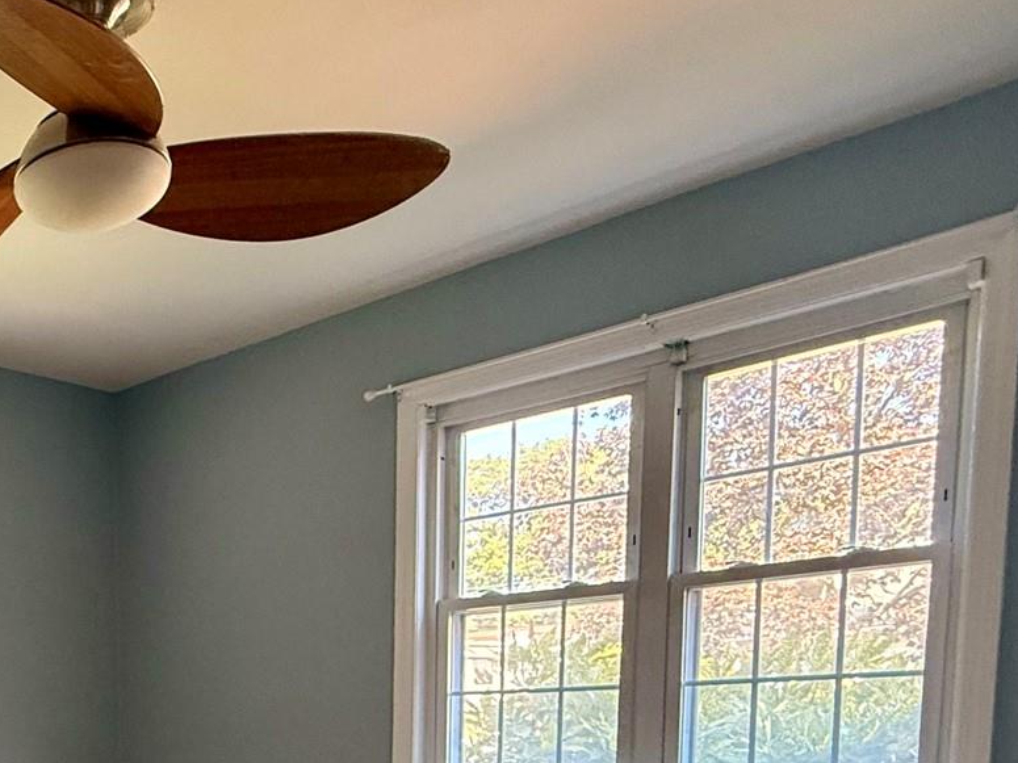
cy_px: 850
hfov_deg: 42.4
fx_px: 1088
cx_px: -28
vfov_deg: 33.4
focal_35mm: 37
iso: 250
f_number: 2.2
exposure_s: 1/99
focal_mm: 2.22
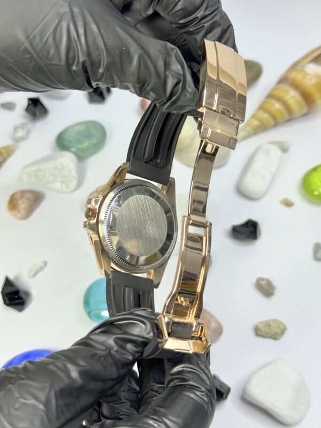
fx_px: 593
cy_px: 214
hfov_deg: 30.3
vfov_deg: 39.7
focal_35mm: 48
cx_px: 160
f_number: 1.78
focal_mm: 6.76
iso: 64
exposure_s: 1/100
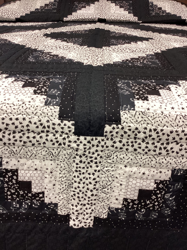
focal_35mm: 31
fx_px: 223
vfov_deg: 58.4
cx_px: 94
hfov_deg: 45.4
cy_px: 125
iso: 125
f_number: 2.4
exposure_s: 1/60
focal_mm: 3.3
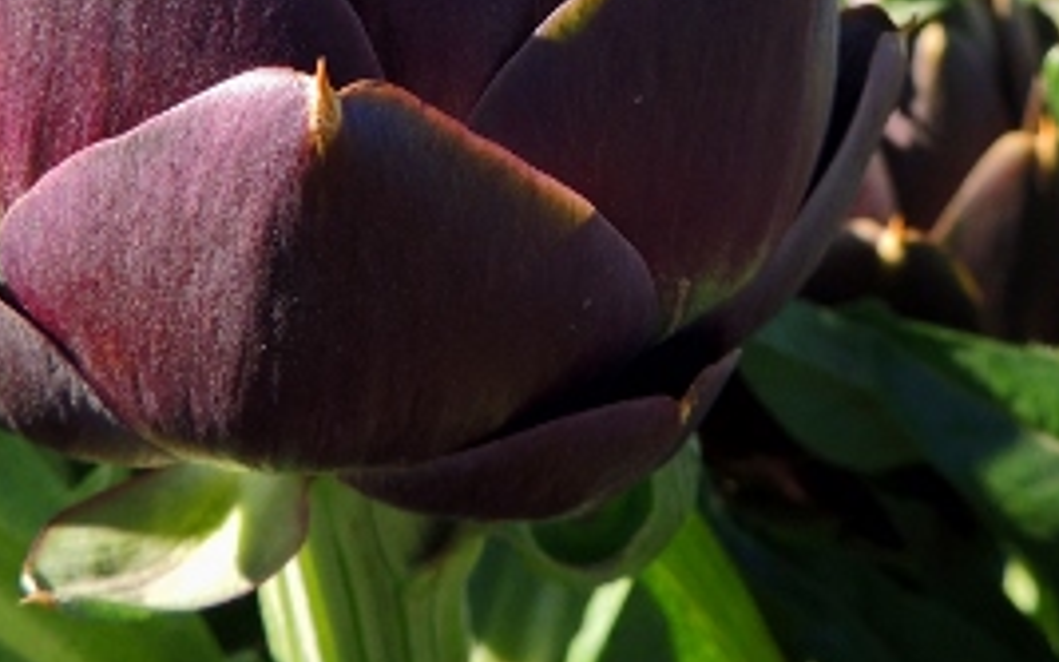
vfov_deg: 20.1
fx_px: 1761
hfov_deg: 33.3
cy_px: -119
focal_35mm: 61
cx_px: 405
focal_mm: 4.3
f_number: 3
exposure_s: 1/500
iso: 100
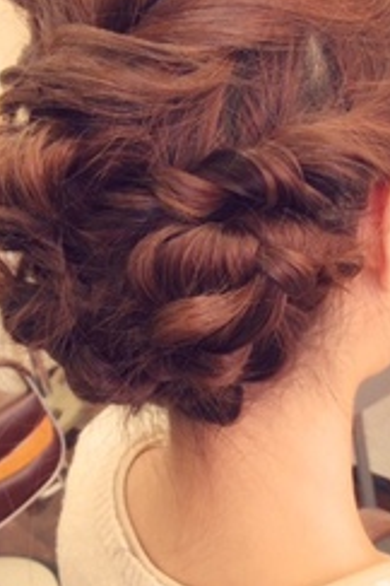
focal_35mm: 48
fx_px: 780
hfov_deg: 28.0
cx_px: 236
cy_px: 270
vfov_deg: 41.1
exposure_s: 1/30
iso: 64
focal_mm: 4.12
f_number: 2.2
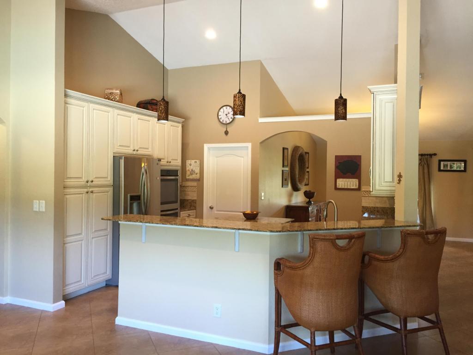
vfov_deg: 48.2
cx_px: 236
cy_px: 178
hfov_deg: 61.7
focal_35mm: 29
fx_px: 396
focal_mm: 4.15
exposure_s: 1/30
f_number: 2.2
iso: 100
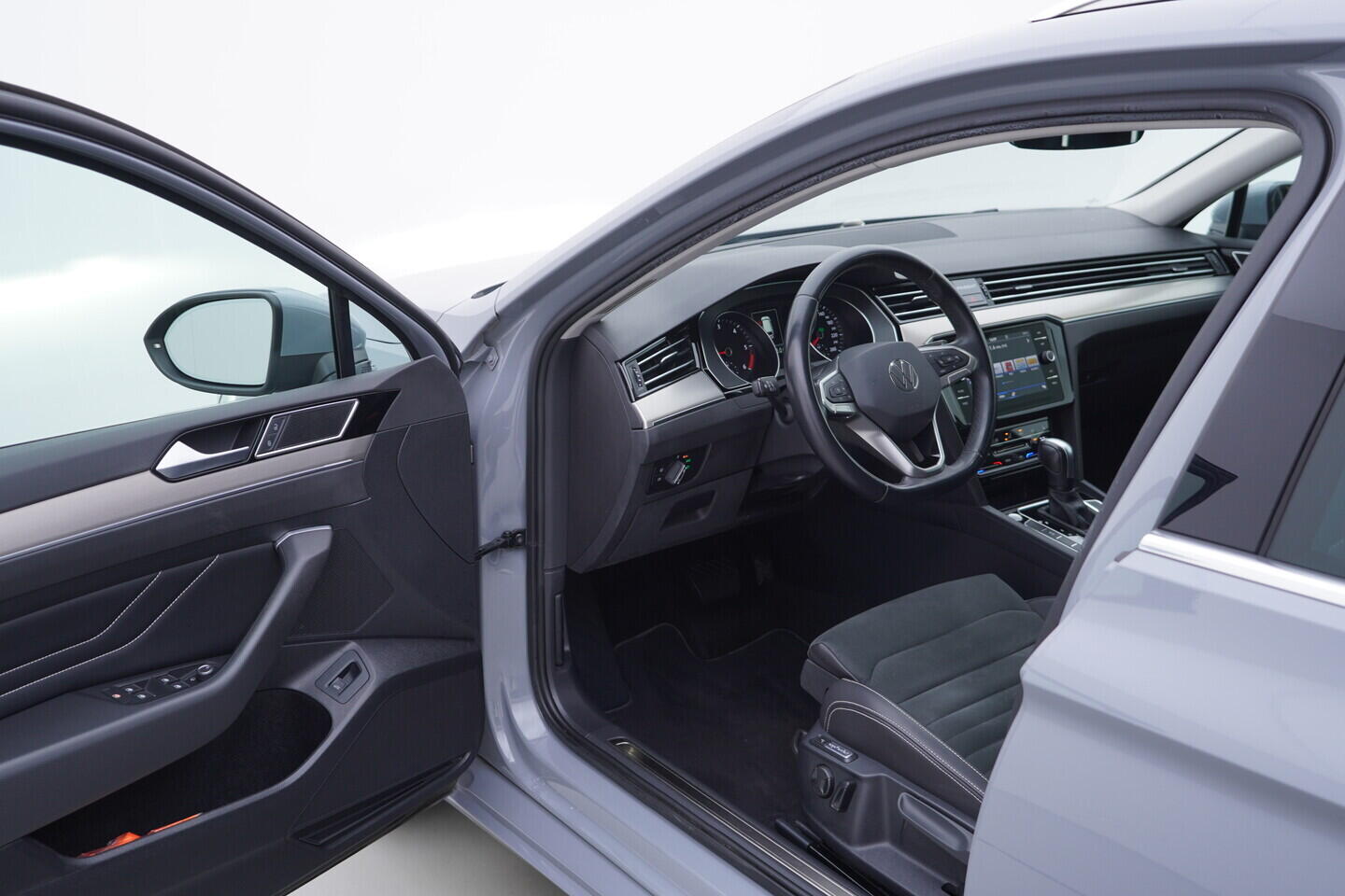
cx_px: 672
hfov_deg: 53.1
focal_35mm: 36
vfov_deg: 36.9
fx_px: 1345
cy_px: 448
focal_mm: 24
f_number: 3.2
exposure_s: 1/50
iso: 125
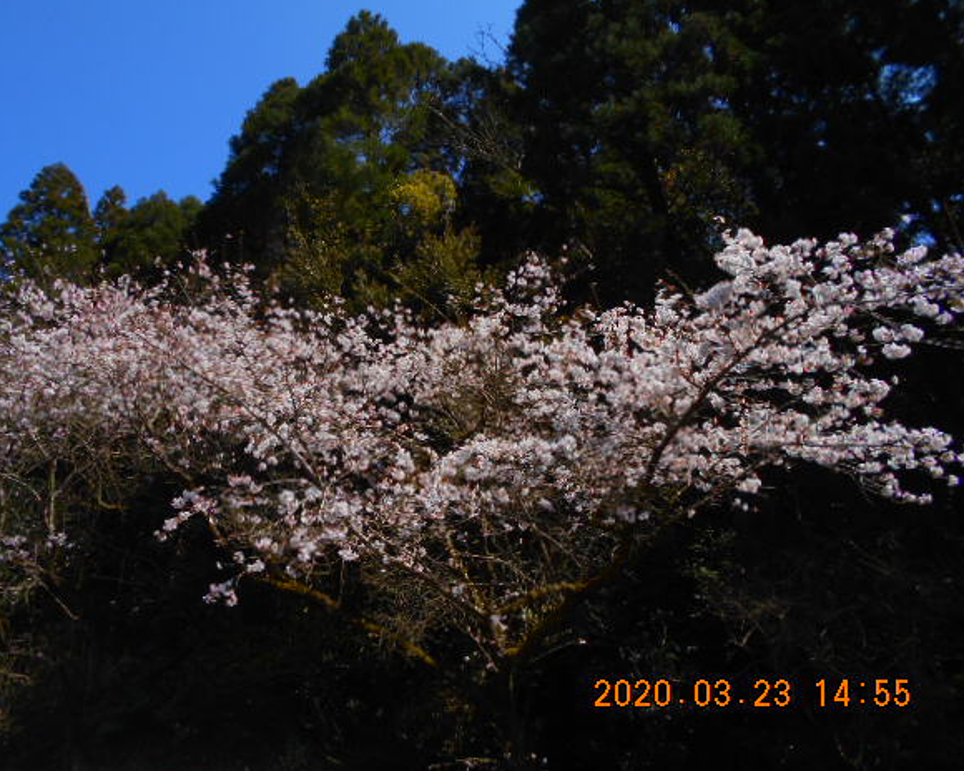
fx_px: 799
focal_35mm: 28
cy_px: 381
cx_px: 442
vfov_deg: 51.5
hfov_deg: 62.1
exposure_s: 1/1250
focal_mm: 4.6
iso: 80
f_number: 3.2
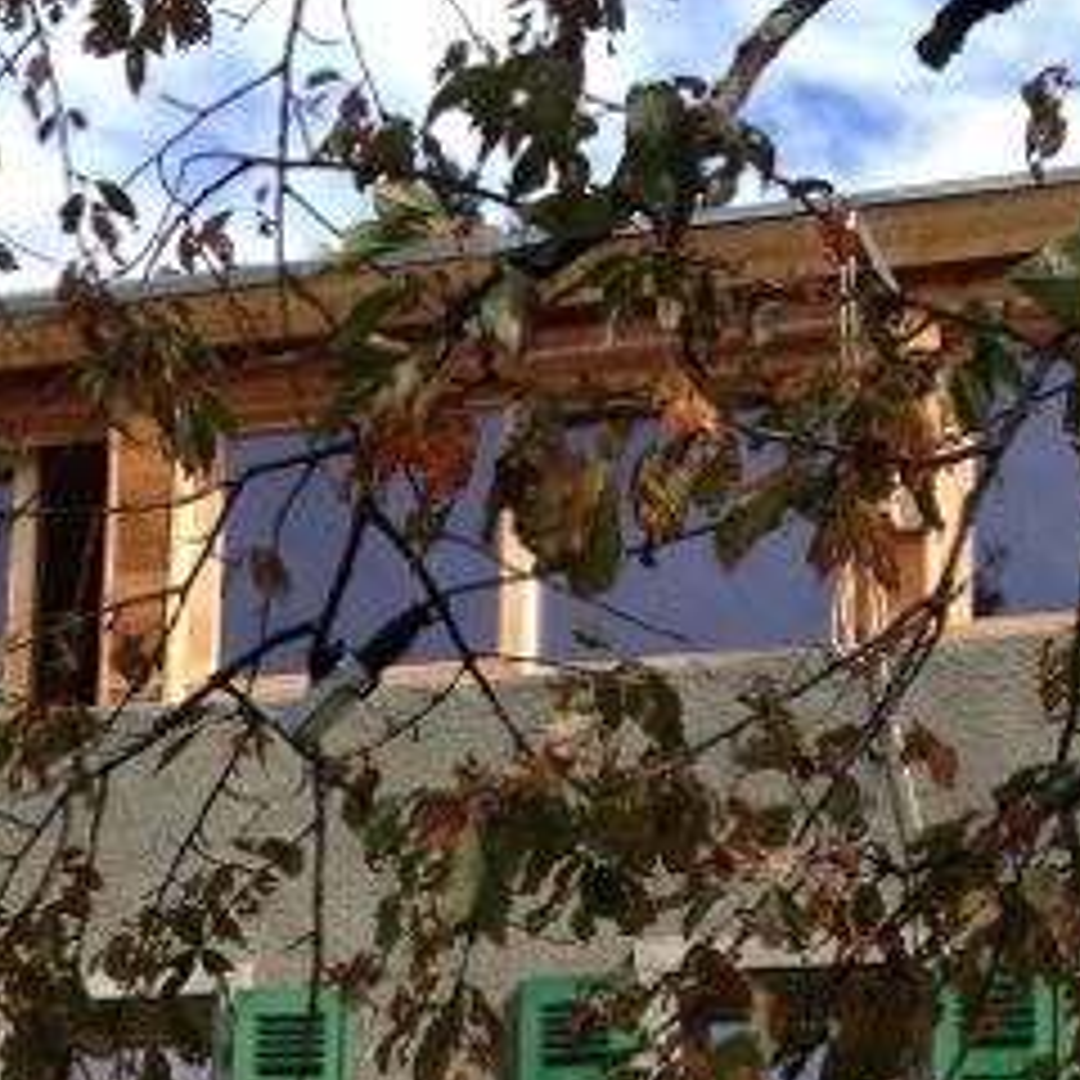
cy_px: 1354
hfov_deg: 16.9
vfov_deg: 16.1
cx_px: 410
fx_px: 3636
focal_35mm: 103
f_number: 2.4
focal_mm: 4.28
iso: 50
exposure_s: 1/876
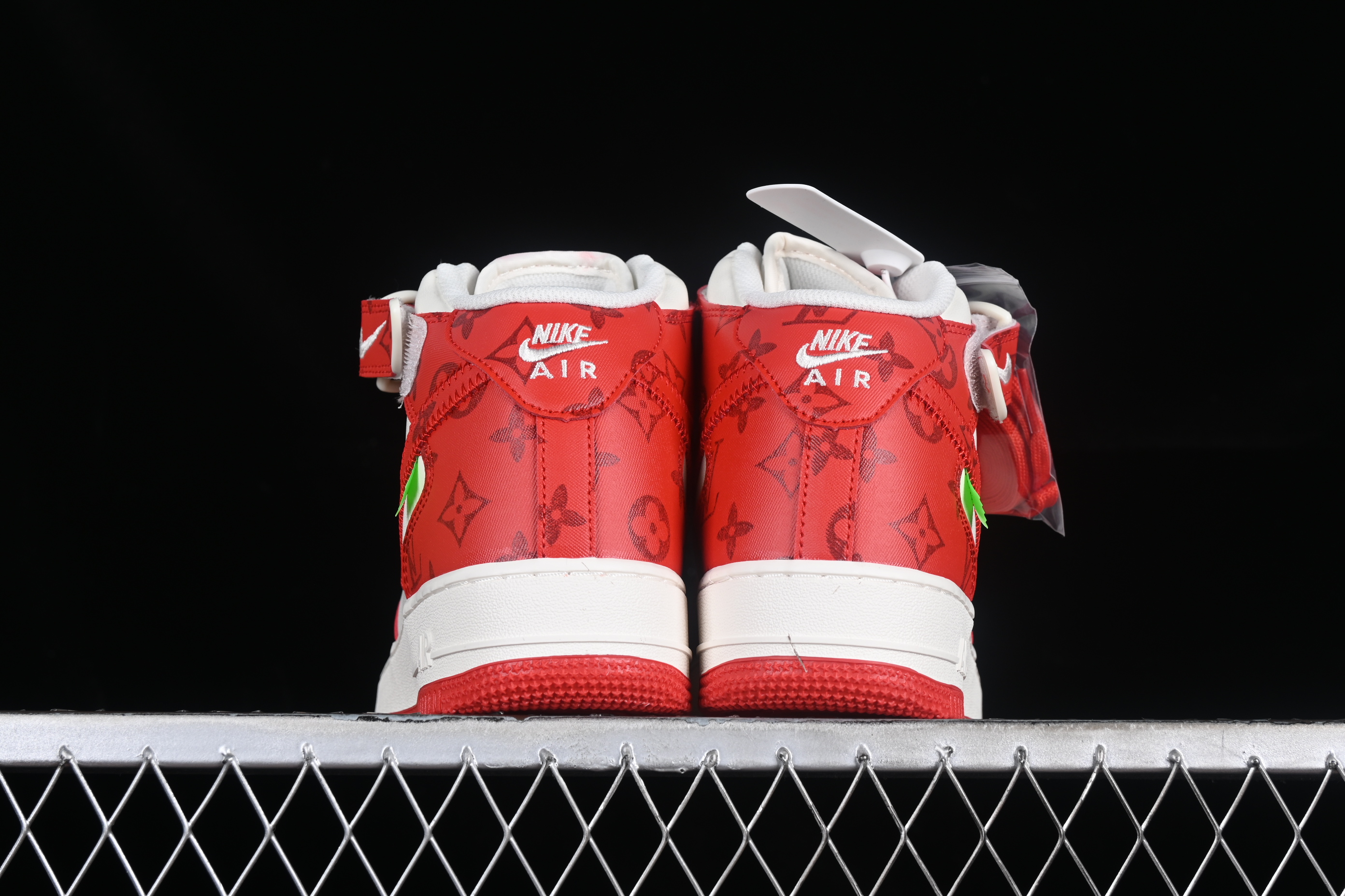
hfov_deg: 27.0
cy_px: 448
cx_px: 672
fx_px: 2802
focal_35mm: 75
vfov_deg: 18.2
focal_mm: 50
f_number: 8
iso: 160
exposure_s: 1/80
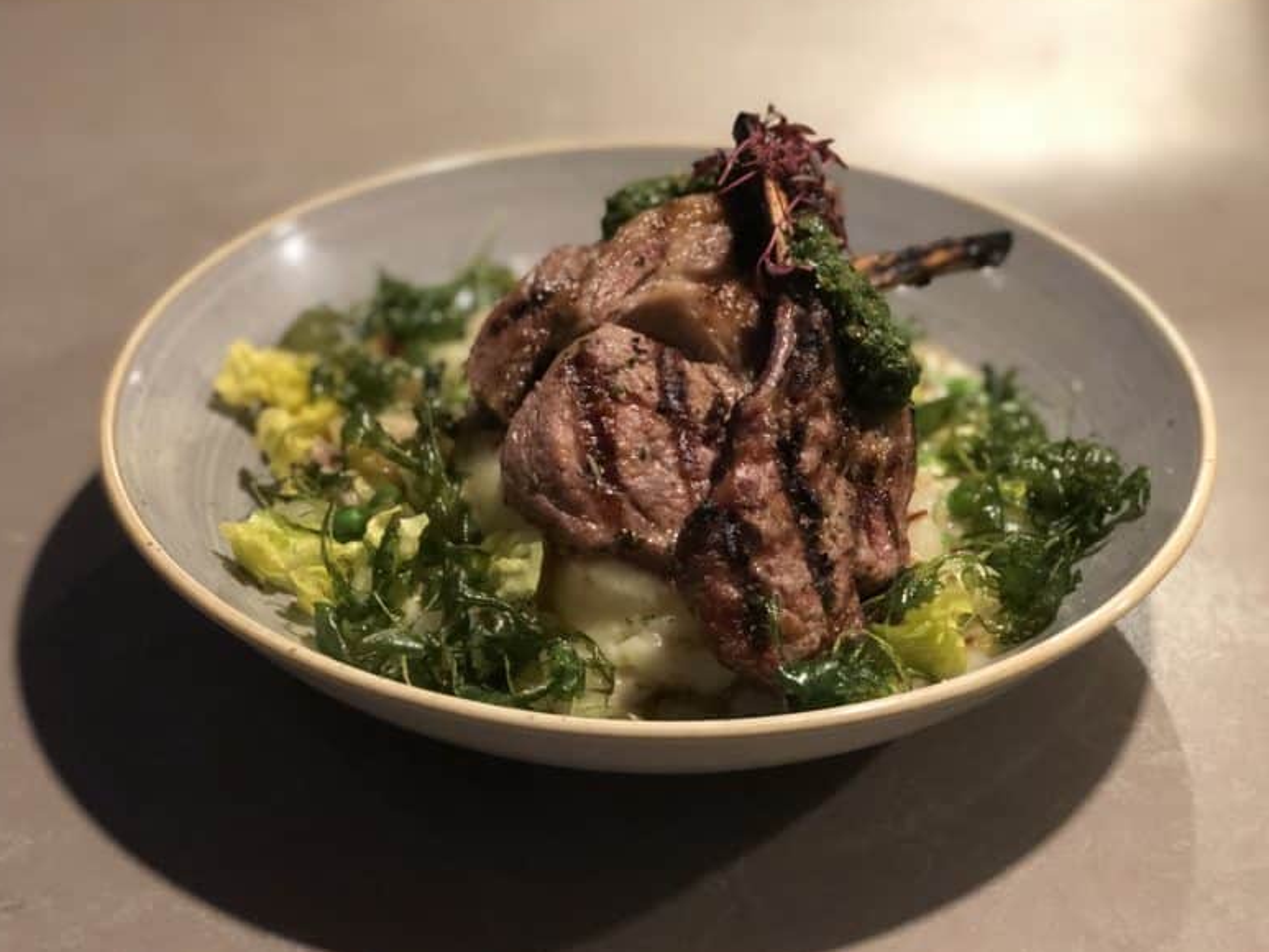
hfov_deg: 32.7
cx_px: 639
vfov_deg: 24.8
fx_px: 2163
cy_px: 469
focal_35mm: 59
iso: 640
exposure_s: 1/33
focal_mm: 6.6
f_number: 2.8
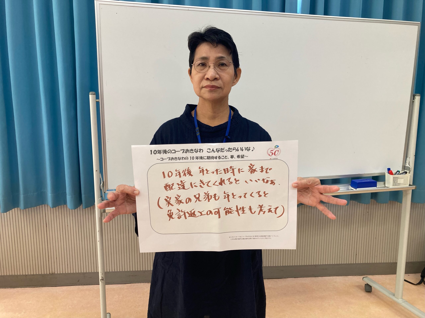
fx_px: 344
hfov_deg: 63.4
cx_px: 212
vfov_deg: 49.7
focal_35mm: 28
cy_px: 159
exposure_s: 1/60
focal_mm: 3.99
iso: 64
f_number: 1.8
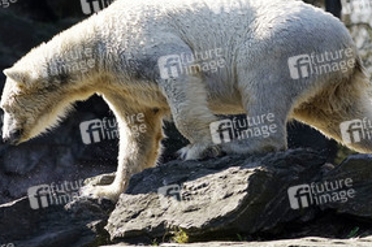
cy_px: 96
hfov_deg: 6.5
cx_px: 209
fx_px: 3251
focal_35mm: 315
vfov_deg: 4.4
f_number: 5
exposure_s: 1/2000
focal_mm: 200
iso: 640
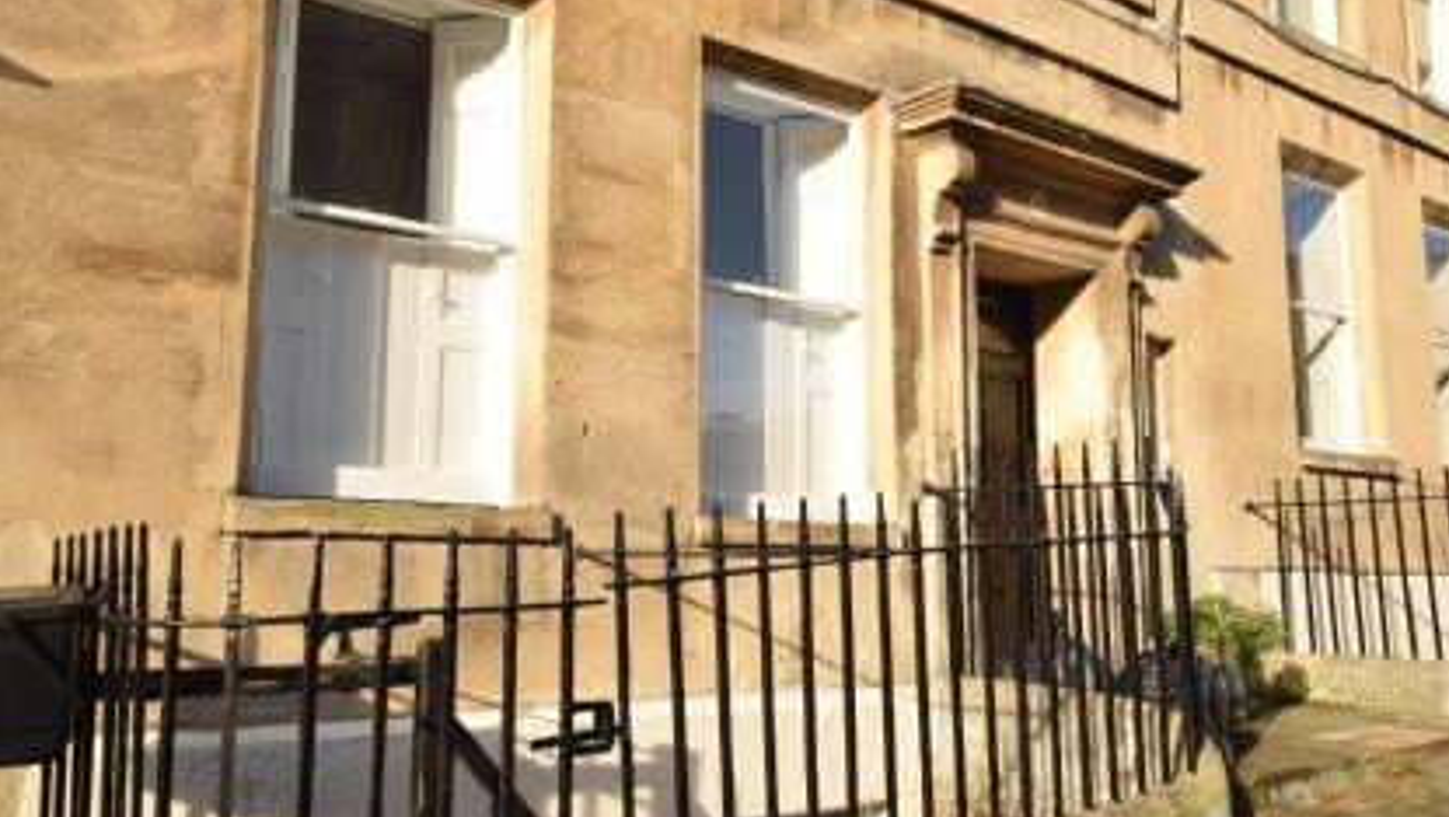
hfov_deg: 55.3
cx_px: 716
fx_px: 1384
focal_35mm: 36
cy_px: 375
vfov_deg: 32.9
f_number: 7.1
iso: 200
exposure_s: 1/200
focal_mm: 20
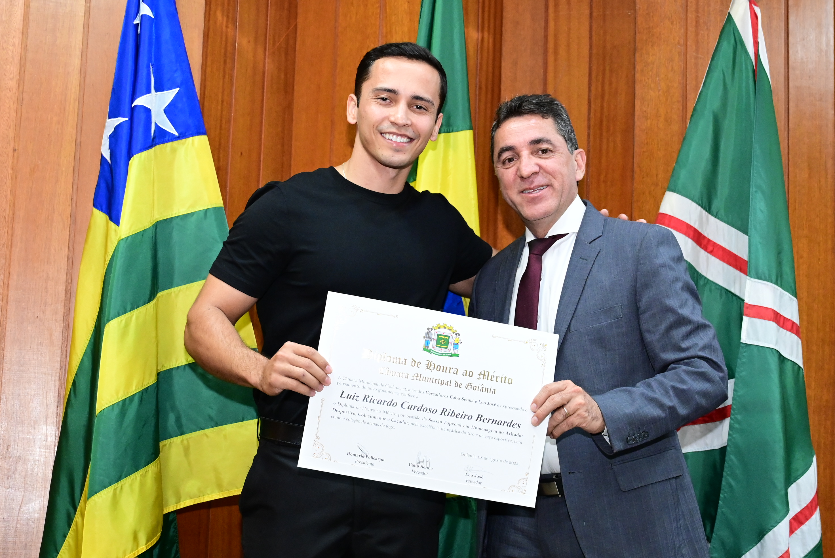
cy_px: 279
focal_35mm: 67
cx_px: 418
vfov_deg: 20.3
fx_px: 1555
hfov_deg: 30.1
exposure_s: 1/125
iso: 4000
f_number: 4
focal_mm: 45
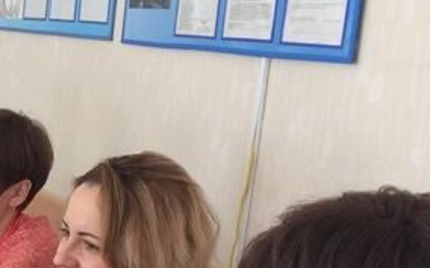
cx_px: -229
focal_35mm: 111
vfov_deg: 11.4
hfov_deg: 16.9
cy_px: 374
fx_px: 1300
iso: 50
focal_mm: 4.15
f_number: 2.2
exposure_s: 1/100
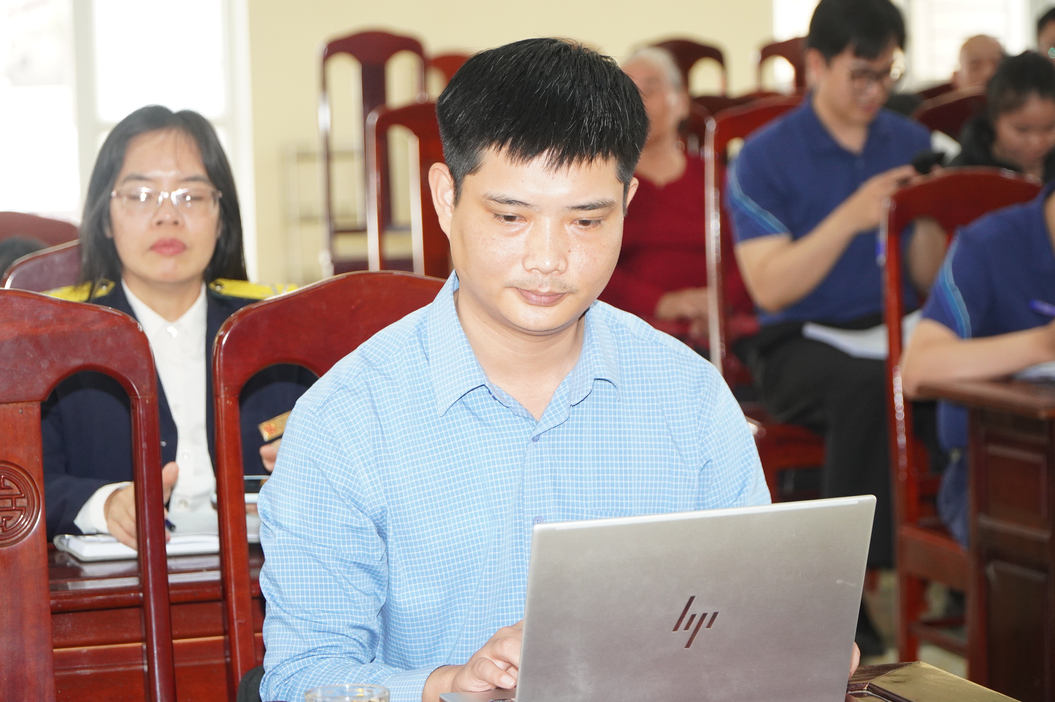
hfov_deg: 19.7
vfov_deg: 13.2
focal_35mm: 104
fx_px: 3030
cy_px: 351
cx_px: 528
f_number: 4
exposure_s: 1/125
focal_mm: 69
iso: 1250
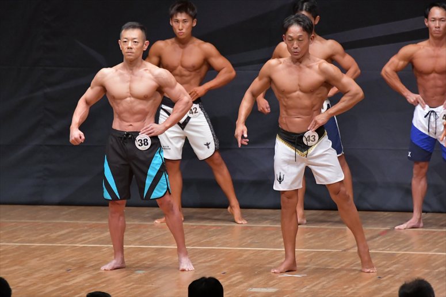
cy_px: 148
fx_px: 3715
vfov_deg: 4.6
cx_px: 223
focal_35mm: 300
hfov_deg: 6.9
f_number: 5.6
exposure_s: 1/400
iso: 6400
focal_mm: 200
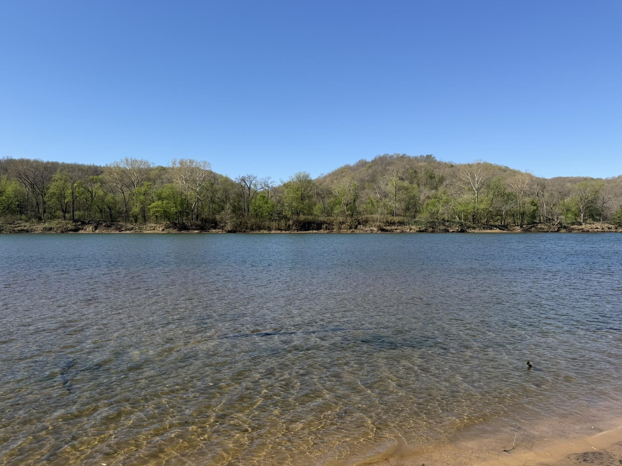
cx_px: 301
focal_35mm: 25
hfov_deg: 69.4
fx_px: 449
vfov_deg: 54.9
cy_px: 236
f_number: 1.78
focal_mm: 6.76
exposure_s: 1/3759
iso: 80
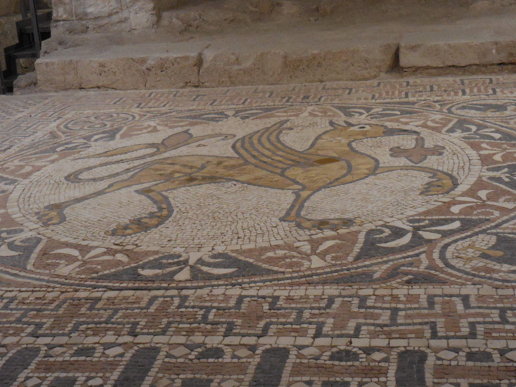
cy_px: 194
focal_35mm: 61
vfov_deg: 24.0
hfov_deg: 31.7
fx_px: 909
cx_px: 258
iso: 800
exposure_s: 1/10
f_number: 4.5
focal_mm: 11
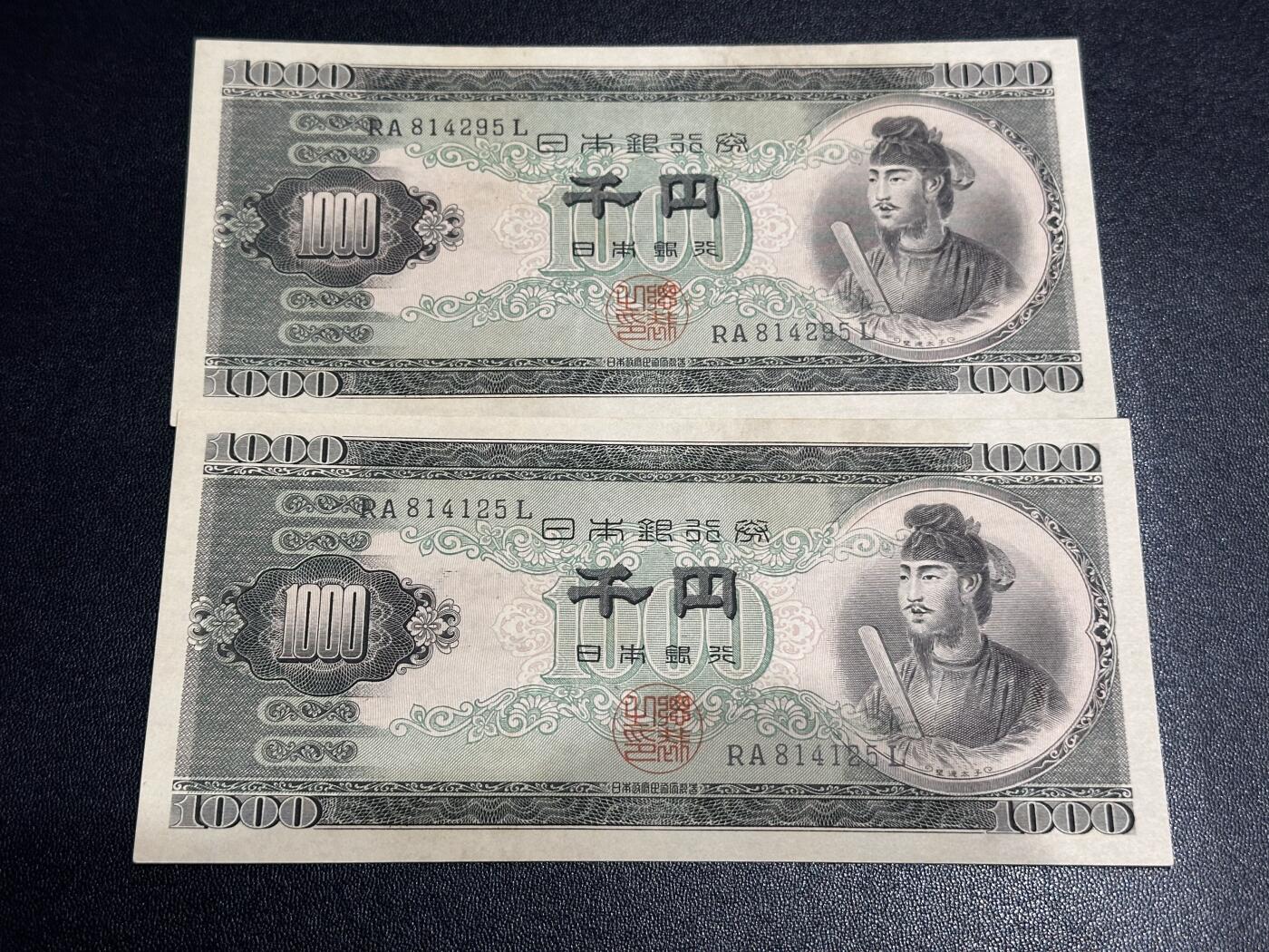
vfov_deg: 30.3
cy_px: 476
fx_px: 1760
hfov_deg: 39.7
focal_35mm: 48
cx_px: 634
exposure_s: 1/50
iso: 125
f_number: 1.78
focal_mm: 6.86
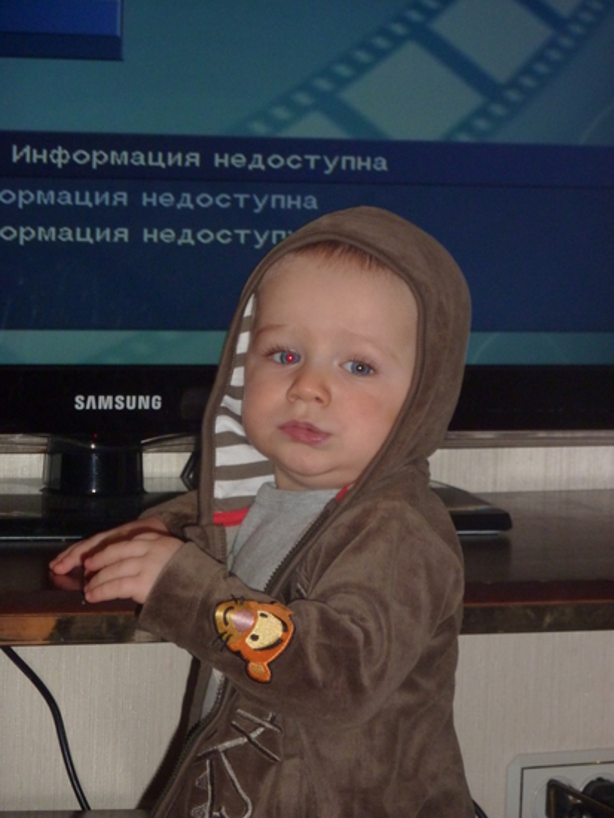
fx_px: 3474
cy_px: 409
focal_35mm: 147
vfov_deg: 13.4
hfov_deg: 10.1
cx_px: 307
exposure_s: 1/125
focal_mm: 24.1
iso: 320
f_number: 4.5
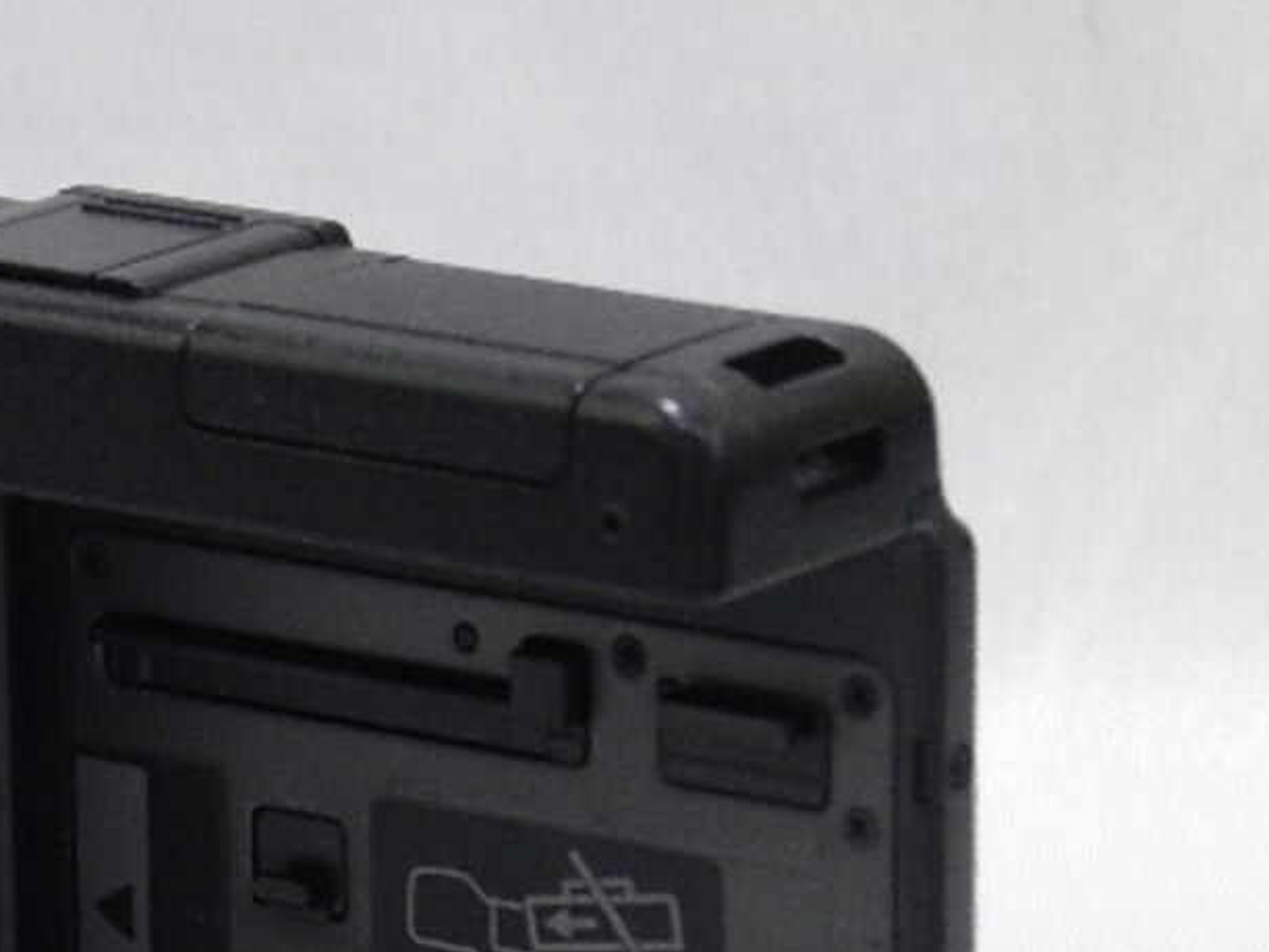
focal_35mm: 255
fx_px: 9348
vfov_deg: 5.8
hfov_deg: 7.7
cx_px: 54
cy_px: 881
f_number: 5
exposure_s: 1/40
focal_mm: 23.1
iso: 800
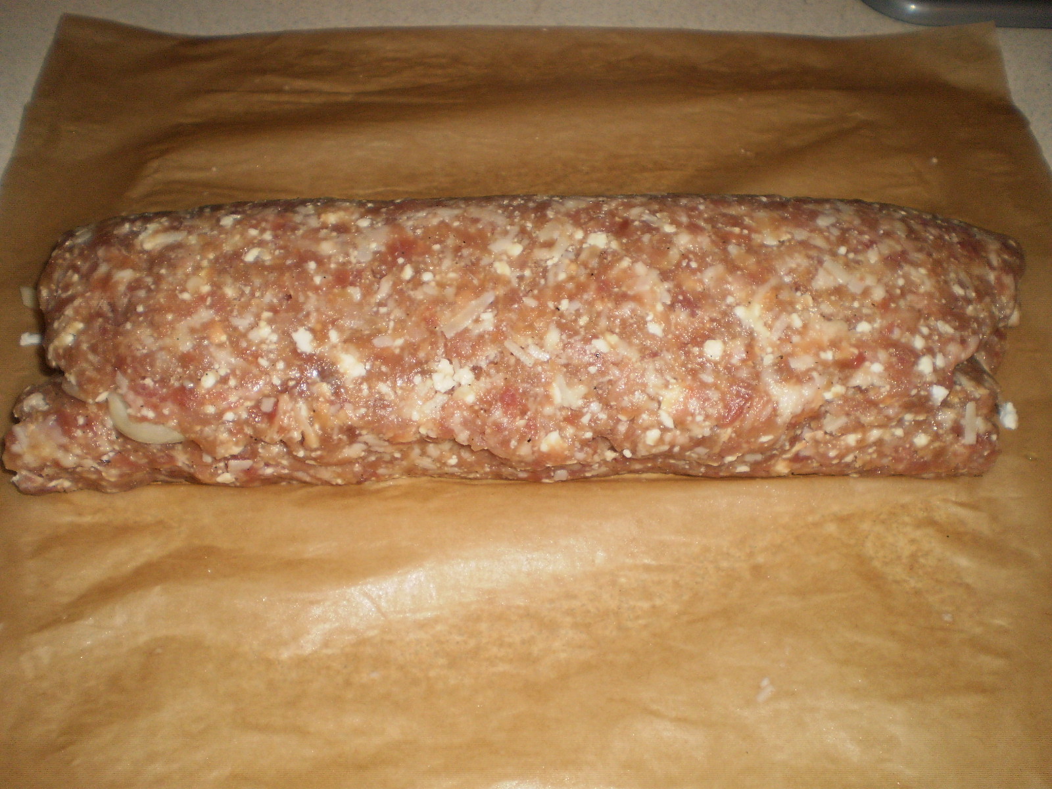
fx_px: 1094
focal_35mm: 36
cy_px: 394
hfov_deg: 51.4
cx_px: 526
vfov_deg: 39.7
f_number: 3.1
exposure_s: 1/30
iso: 125
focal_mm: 6.3
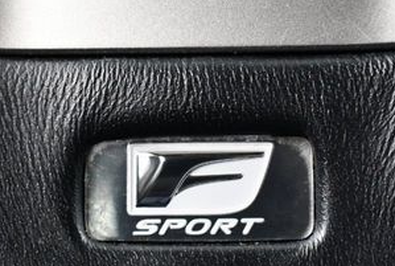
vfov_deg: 17.8
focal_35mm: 77
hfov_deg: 26.2
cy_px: 174
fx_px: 847
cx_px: 190
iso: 3200
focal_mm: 18
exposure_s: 1/80
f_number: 3.5
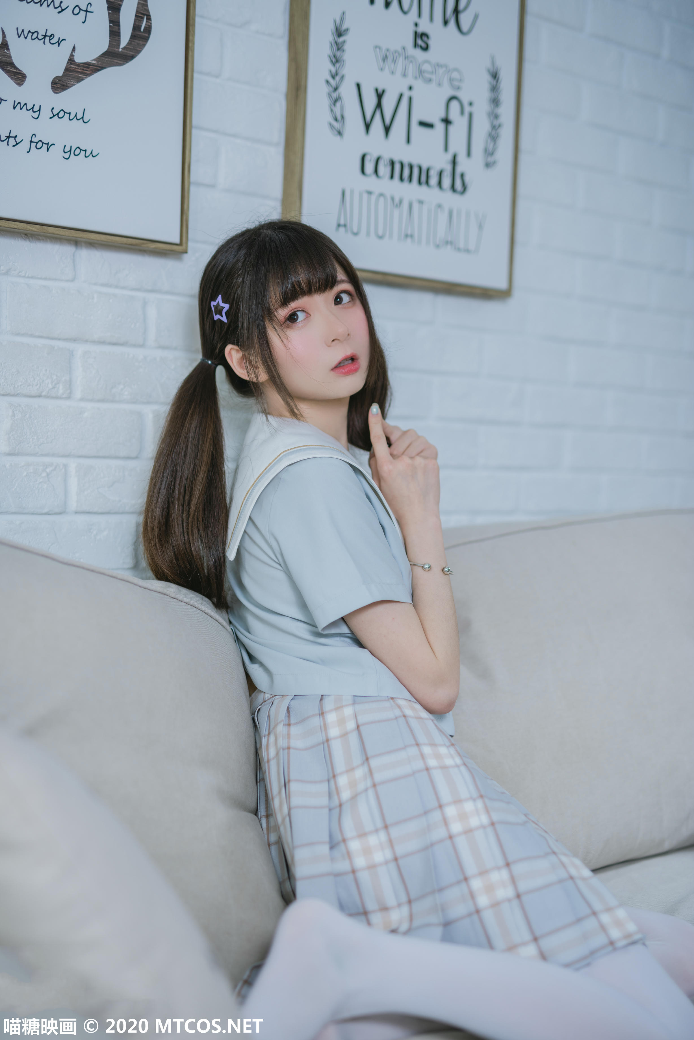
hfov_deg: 27.0
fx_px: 1445
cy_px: 520
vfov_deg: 39.6
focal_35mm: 50
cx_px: 347
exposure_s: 1/250
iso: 80
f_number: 1.8
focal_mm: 50
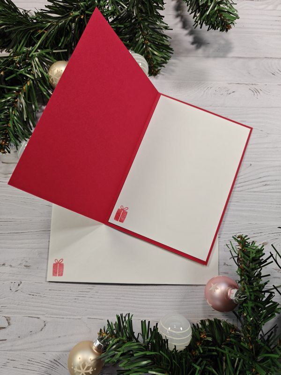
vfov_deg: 71.6
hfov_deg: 56.8
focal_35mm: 24
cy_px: 188
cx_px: 140
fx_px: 260
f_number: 1.8
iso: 640
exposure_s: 1/93
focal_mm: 5.59
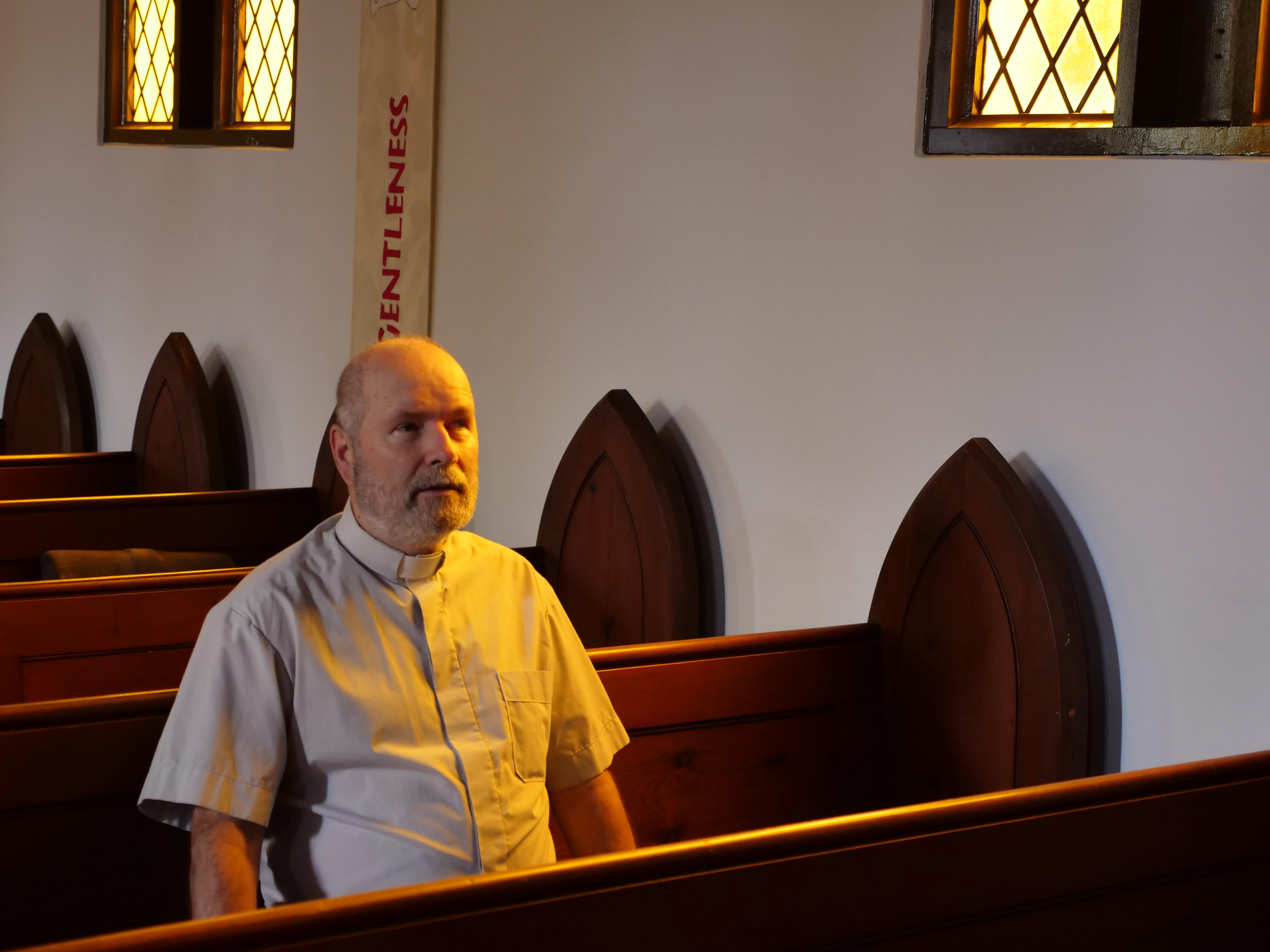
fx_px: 2311
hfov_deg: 30.7
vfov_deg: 23.3
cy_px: 471
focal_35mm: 63
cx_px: 708
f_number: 2.8
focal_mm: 28
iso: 1250
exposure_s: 1/60
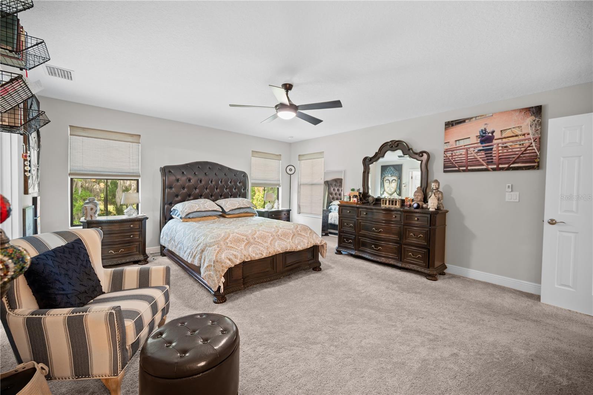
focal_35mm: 14
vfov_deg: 81.2
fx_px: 231
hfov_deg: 104.3
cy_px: 198
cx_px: 296
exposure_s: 1/3
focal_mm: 14
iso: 100
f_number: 4
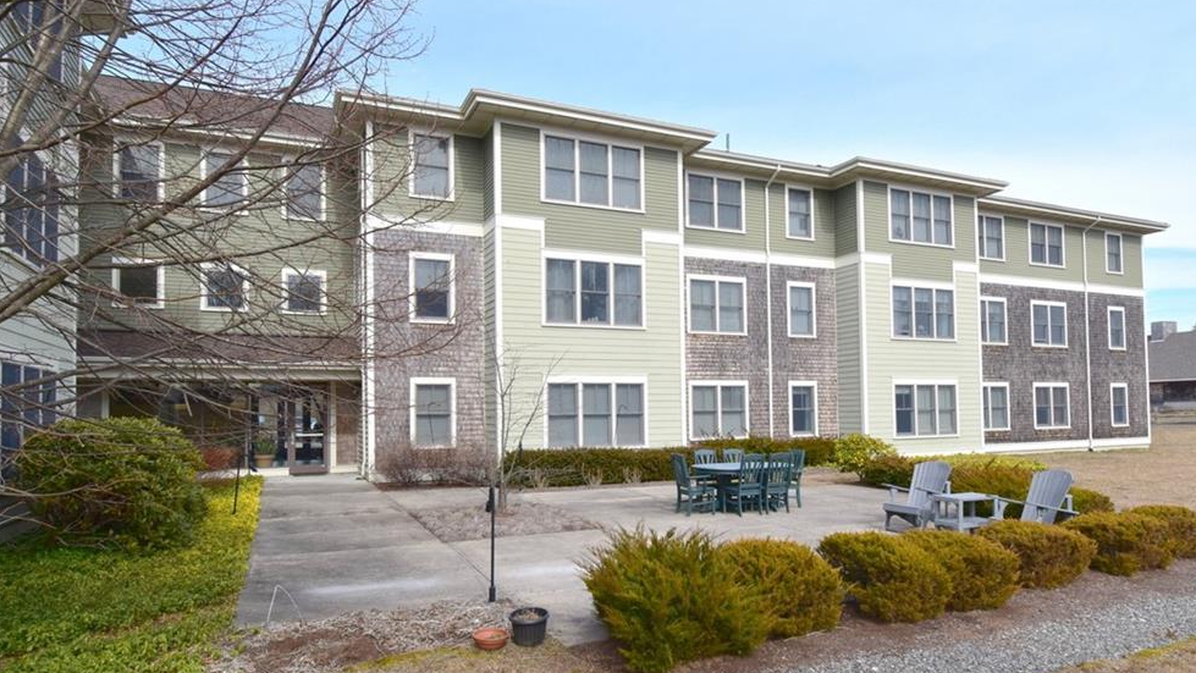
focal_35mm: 23
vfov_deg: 49.3
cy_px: 391
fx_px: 730
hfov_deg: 78.6
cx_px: 622
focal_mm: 14
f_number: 11
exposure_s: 1/400
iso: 400
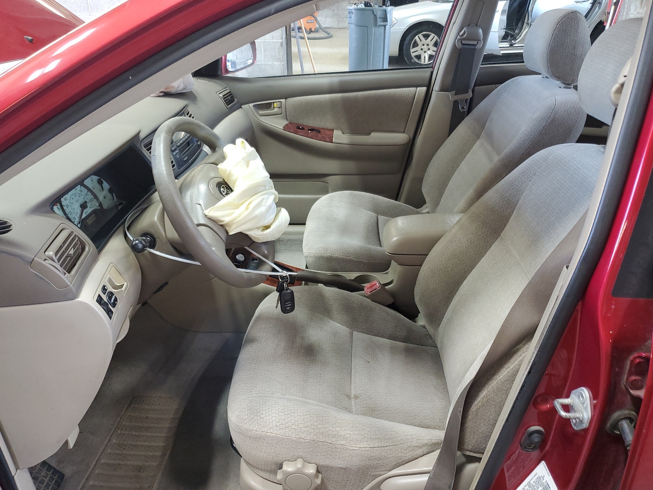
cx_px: 317
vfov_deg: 51.4
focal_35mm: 27
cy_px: 241
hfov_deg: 65.3
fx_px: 509
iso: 125
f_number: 1.5
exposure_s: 1/60.2
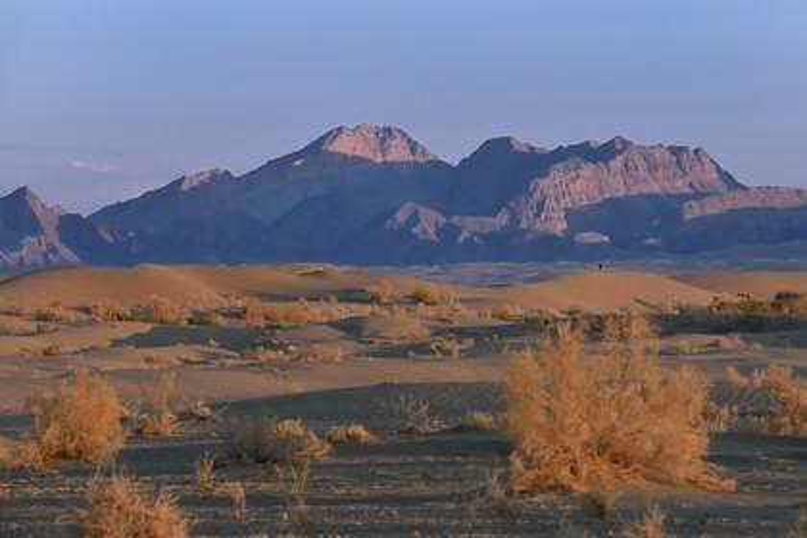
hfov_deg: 10.3
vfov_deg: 6.9
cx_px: 404
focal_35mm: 200
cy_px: 269
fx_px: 4483
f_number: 10
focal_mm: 200
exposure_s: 1/200
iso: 800
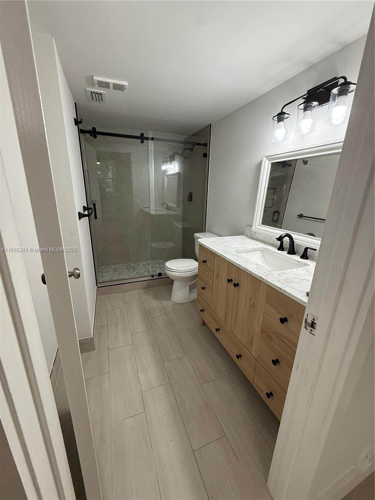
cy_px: 250
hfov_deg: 85.7
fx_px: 202
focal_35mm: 14
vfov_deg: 102.1
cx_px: 188
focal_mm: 2.22
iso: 320
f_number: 2.2
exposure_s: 1/120
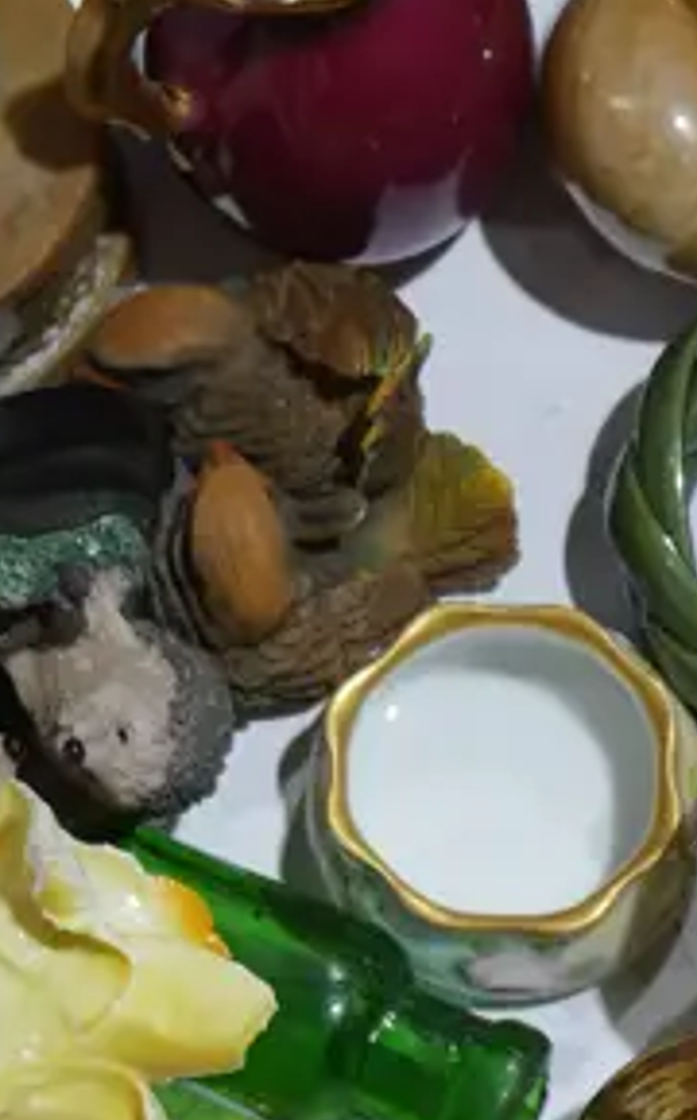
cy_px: 1263
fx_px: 5271
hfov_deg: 7.6
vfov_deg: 11.9
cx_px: 463
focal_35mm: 173
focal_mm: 23
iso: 400
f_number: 5.1
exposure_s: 1/60
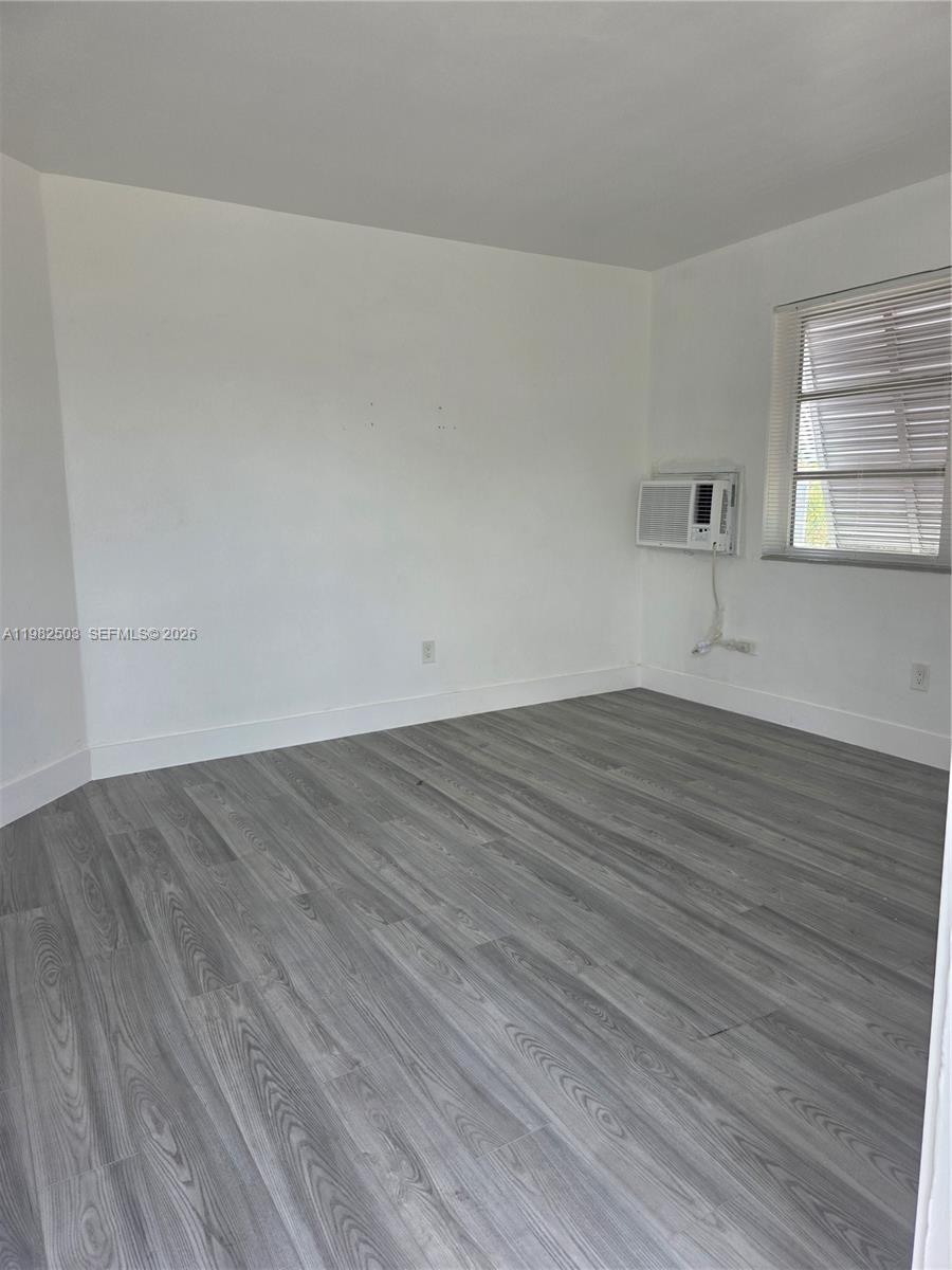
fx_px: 843
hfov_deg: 58.9
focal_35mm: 23
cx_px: 476
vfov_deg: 73.9
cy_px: 635
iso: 40
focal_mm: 6.3
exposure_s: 1/180
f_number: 1.7
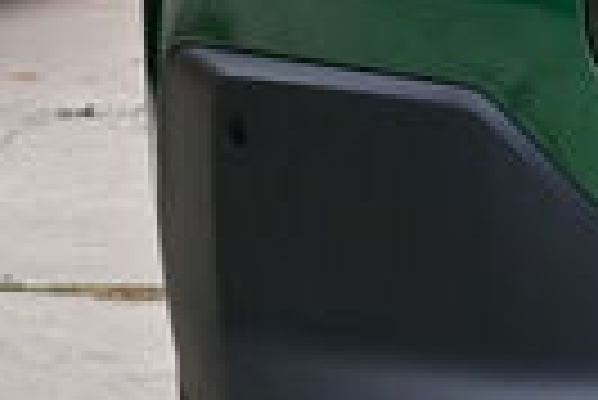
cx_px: 1691
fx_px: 5860
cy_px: -337
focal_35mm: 352
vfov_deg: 3.9
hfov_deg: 5.5
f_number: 8
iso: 320
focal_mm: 32.5
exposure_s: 1/250
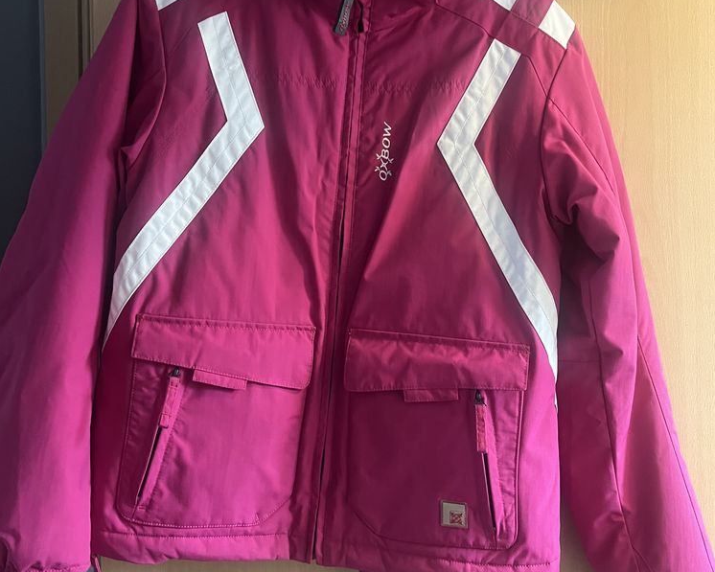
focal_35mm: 34
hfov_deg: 52.8
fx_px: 720
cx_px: 358
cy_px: 208
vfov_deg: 43.0
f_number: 1.6
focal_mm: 5.1
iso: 640
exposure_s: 1/40
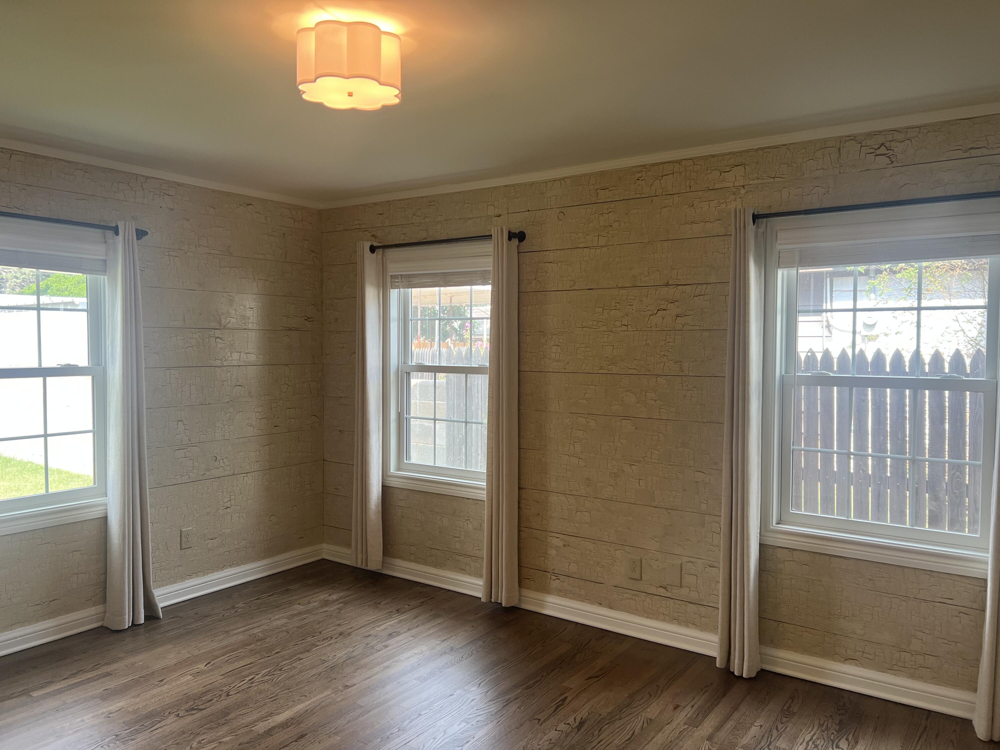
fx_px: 751
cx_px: 500
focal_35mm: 26
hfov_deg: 67.3
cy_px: 375
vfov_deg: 53.1
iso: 80
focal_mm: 5.7
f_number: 1.5
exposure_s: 1/120
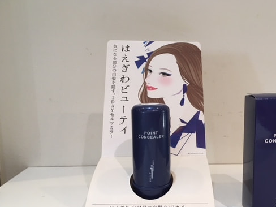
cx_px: 177
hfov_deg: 48.4
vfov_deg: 37.5
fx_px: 303
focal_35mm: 38
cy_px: 130
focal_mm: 4.15
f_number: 2.2
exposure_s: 1/33
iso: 100
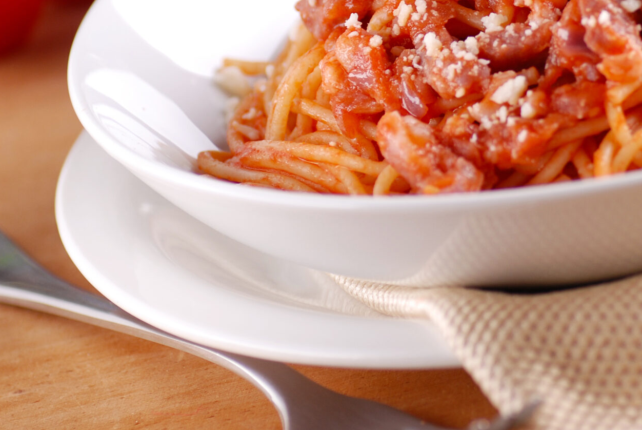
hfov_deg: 7.4
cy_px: 23
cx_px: 580
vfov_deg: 5.0
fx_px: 4928
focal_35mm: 276
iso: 100
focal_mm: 90
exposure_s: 1/100
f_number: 5
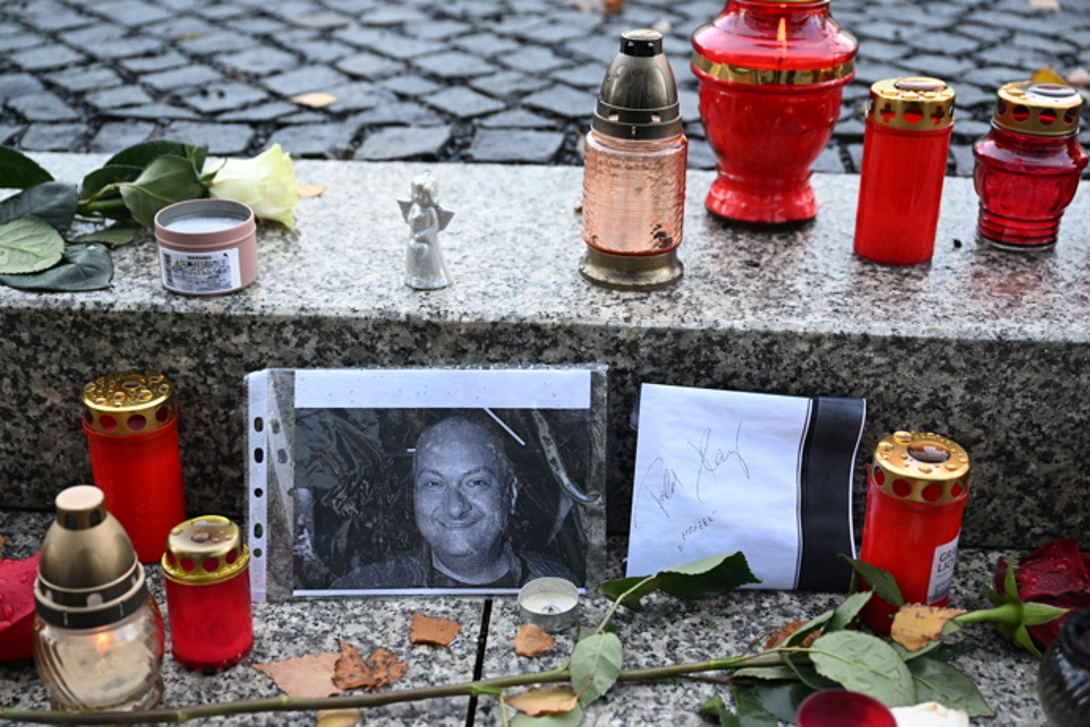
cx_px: 545
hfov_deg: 42.7
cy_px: 364
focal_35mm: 46
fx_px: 1393
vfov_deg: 29.2
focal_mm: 46
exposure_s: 1/2000
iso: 2500
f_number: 3.5
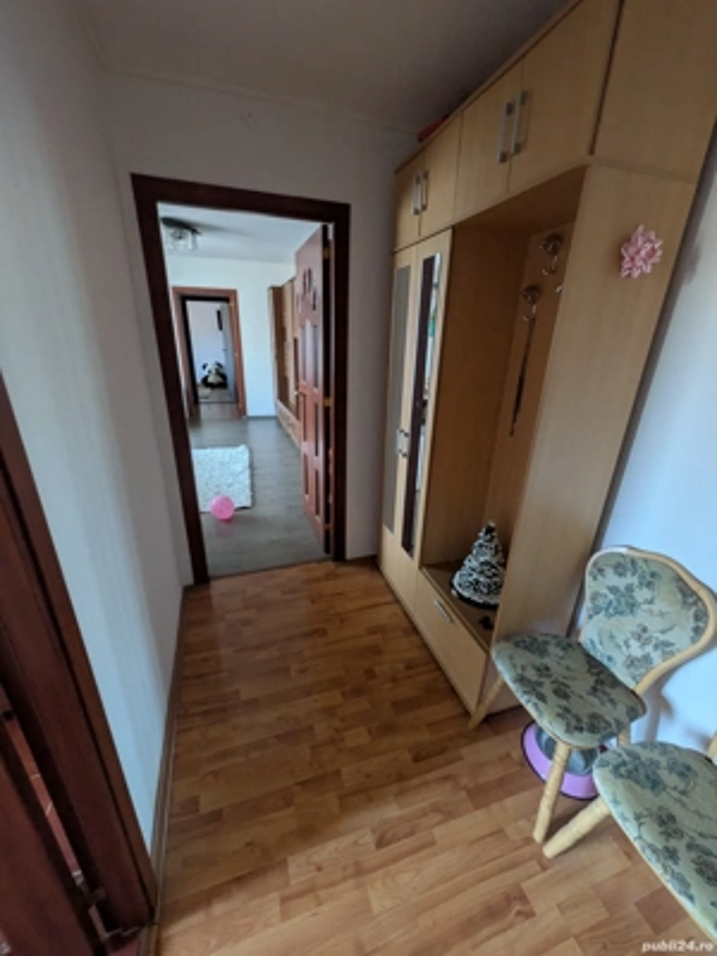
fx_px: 387
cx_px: 358
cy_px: 478
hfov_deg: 85.7
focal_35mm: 14
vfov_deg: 102.1
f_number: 2.2
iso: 467
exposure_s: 1/25
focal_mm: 1.83
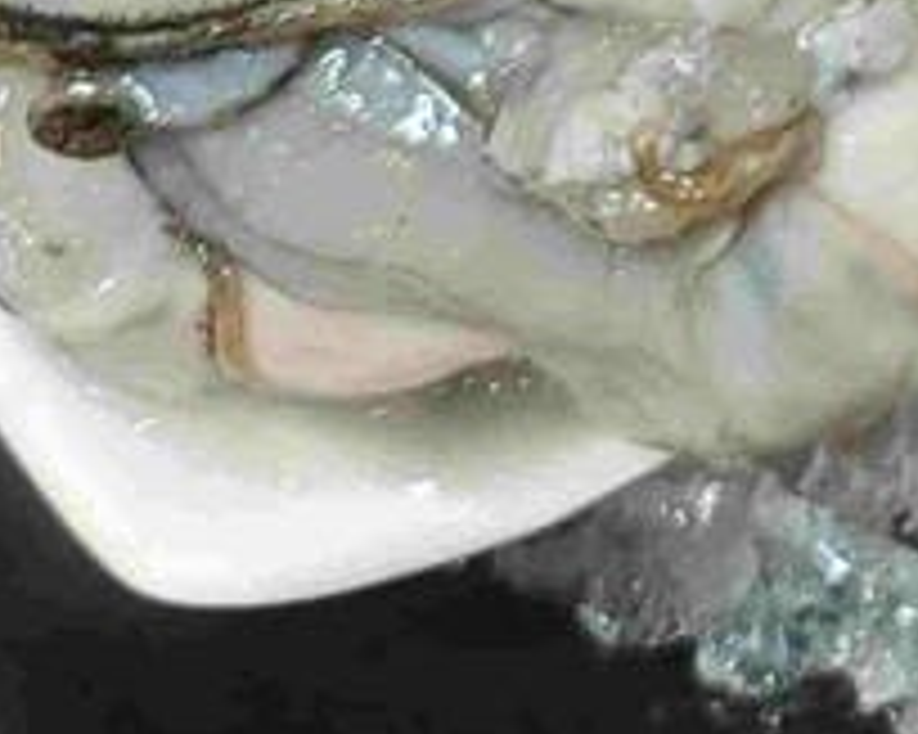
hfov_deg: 13.6
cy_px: -797
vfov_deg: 10.6
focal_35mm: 132
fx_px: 3585
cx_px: 1431
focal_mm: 8.72
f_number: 2
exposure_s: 1/120
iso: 250
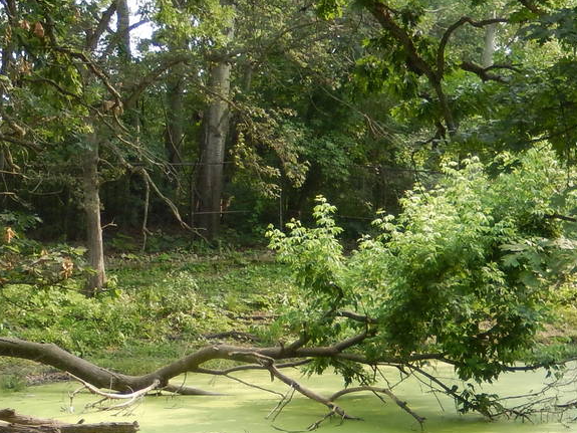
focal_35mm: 89
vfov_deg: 16.5
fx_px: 1483
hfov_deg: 21.8
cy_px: 335
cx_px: 156
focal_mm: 5.7
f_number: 3.8
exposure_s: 1/100
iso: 125
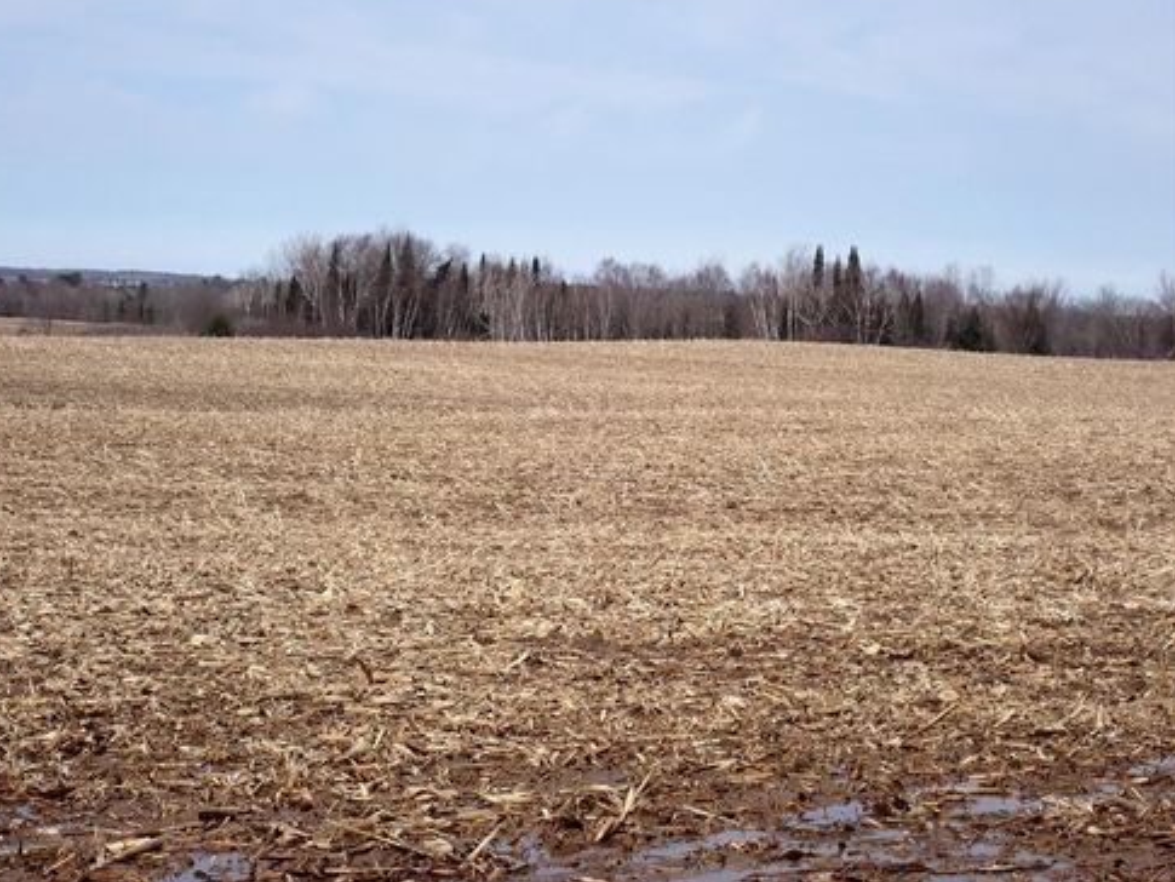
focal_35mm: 103
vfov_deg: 14.4
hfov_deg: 19.1
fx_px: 3497
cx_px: 574
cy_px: 433
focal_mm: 18
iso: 100
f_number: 6.3
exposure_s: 1/400
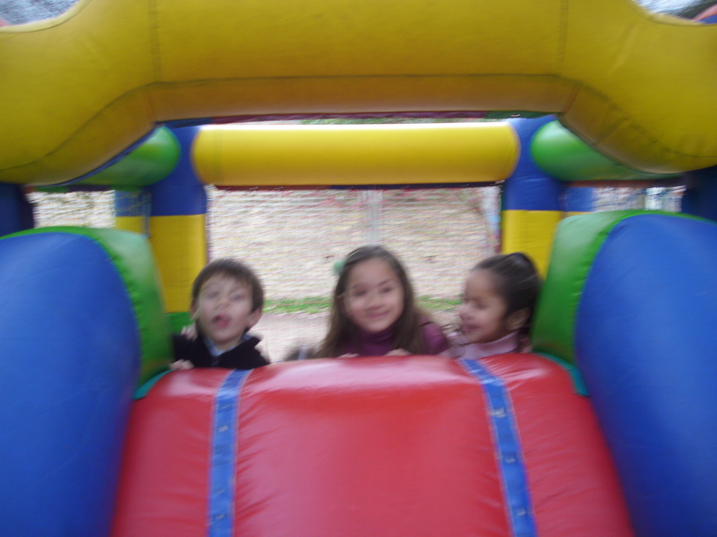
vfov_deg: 45.4
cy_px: 268
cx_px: 358
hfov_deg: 58.4
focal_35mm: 31
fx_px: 642
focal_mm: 6.2
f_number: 2.8
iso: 50
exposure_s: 1/31
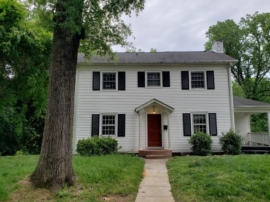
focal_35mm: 27
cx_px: 138
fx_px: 211
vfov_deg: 51.4
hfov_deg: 65.3
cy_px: 104
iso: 50
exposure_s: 1/592
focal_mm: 4.3
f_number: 2.4
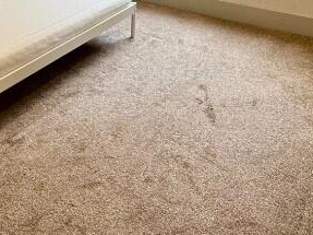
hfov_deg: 37.4
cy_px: -17
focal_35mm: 50
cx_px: 83
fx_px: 452
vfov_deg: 26.9
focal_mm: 2.22
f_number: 2.2
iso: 64
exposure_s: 1/100
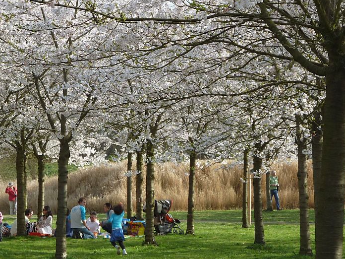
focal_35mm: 175
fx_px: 1744
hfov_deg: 11.3
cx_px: 96
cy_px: 83
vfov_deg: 8.5
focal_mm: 19.5
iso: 80
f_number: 4.4
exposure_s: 1/200
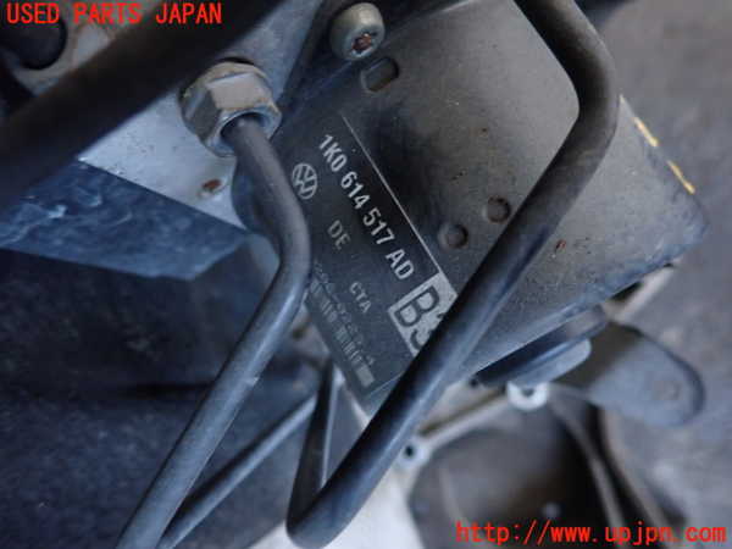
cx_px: 366
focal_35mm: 25
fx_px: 529
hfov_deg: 69.4
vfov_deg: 54.9
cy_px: 274
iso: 500
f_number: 2
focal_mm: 4.5
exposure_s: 1/30
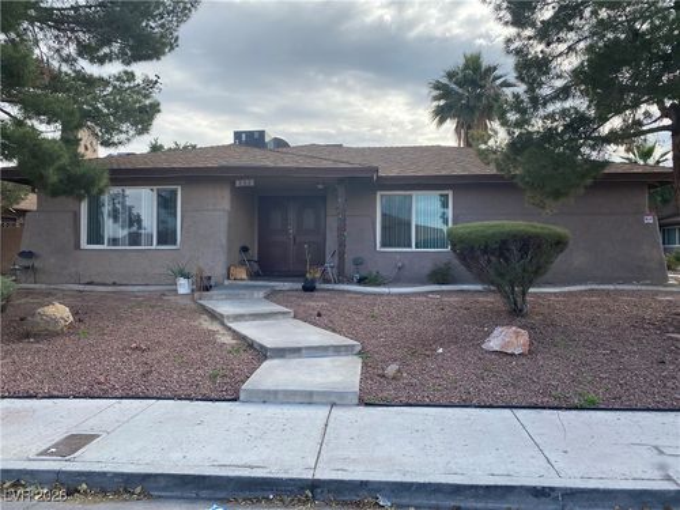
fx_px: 511
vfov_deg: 53.1
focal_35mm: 26
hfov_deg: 67.3
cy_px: 255
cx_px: 340
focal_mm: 4.25
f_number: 1.8
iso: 32
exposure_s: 1/1346
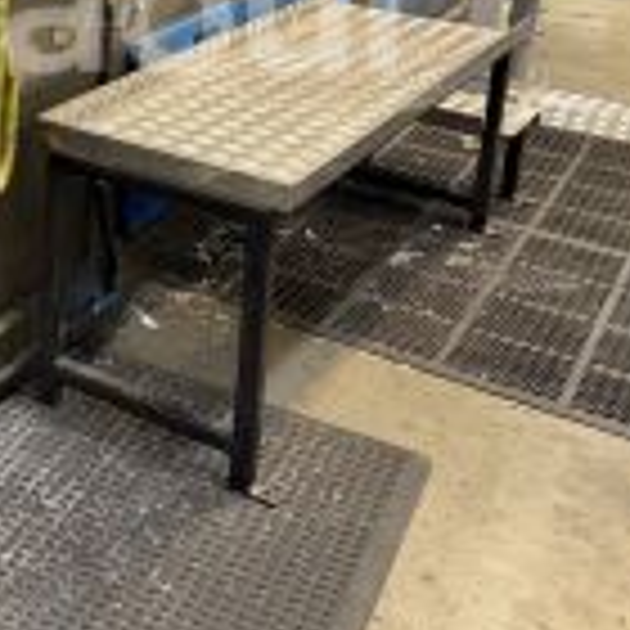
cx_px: -94
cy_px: 4
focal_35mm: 58
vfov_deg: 27.9
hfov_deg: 26.7
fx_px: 1194
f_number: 1.78
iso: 160
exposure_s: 1/50
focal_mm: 6.76
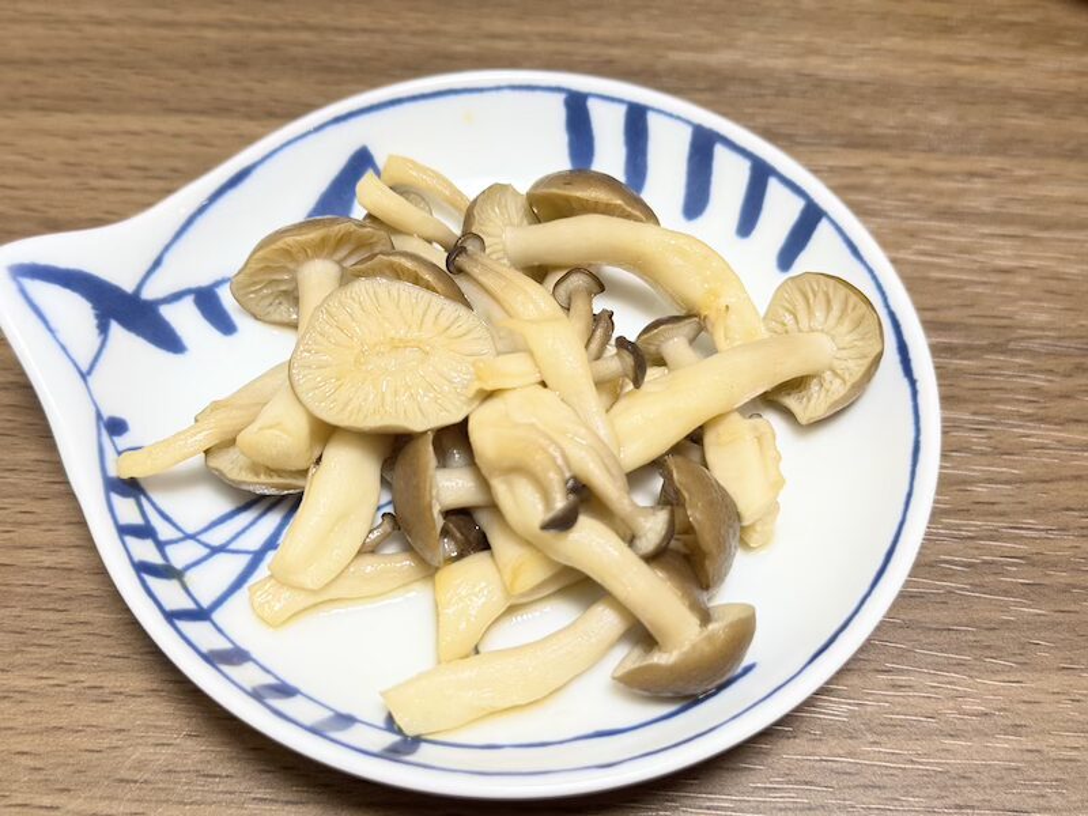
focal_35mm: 48
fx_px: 1509
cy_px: 408
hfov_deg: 39.7
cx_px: 544
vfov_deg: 30.3
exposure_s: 1/50
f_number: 1.78
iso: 250
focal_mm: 6.76
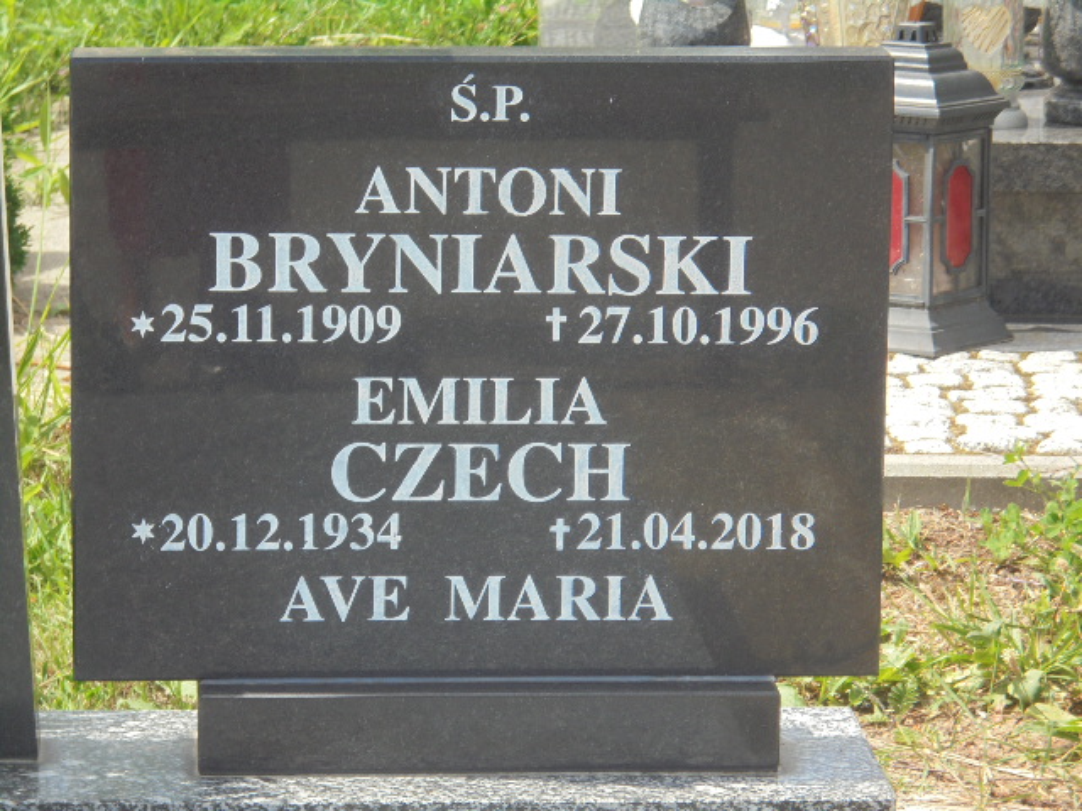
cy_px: 406
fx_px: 4876
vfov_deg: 9.5
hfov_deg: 12.7
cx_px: 541
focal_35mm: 156
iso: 100
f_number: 6.5
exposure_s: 1/125
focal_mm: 27.6
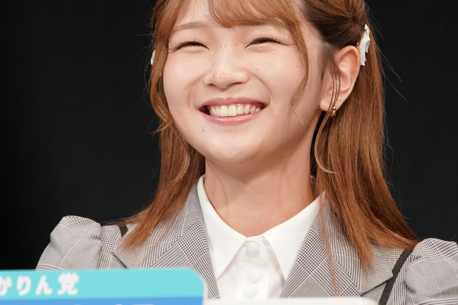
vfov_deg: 1.7
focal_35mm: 811
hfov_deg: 2.5
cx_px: 150
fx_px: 10317
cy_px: 148
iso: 5000
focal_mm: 400
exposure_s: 1/200
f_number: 6.3
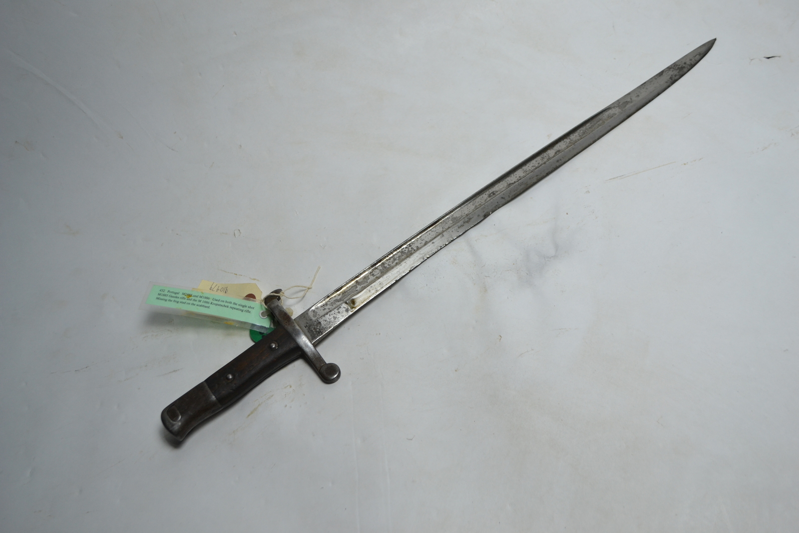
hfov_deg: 53.1
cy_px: 266
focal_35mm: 36
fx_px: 799
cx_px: 400
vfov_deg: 36.9
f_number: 4
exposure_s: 1/30
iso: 400
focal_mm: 24
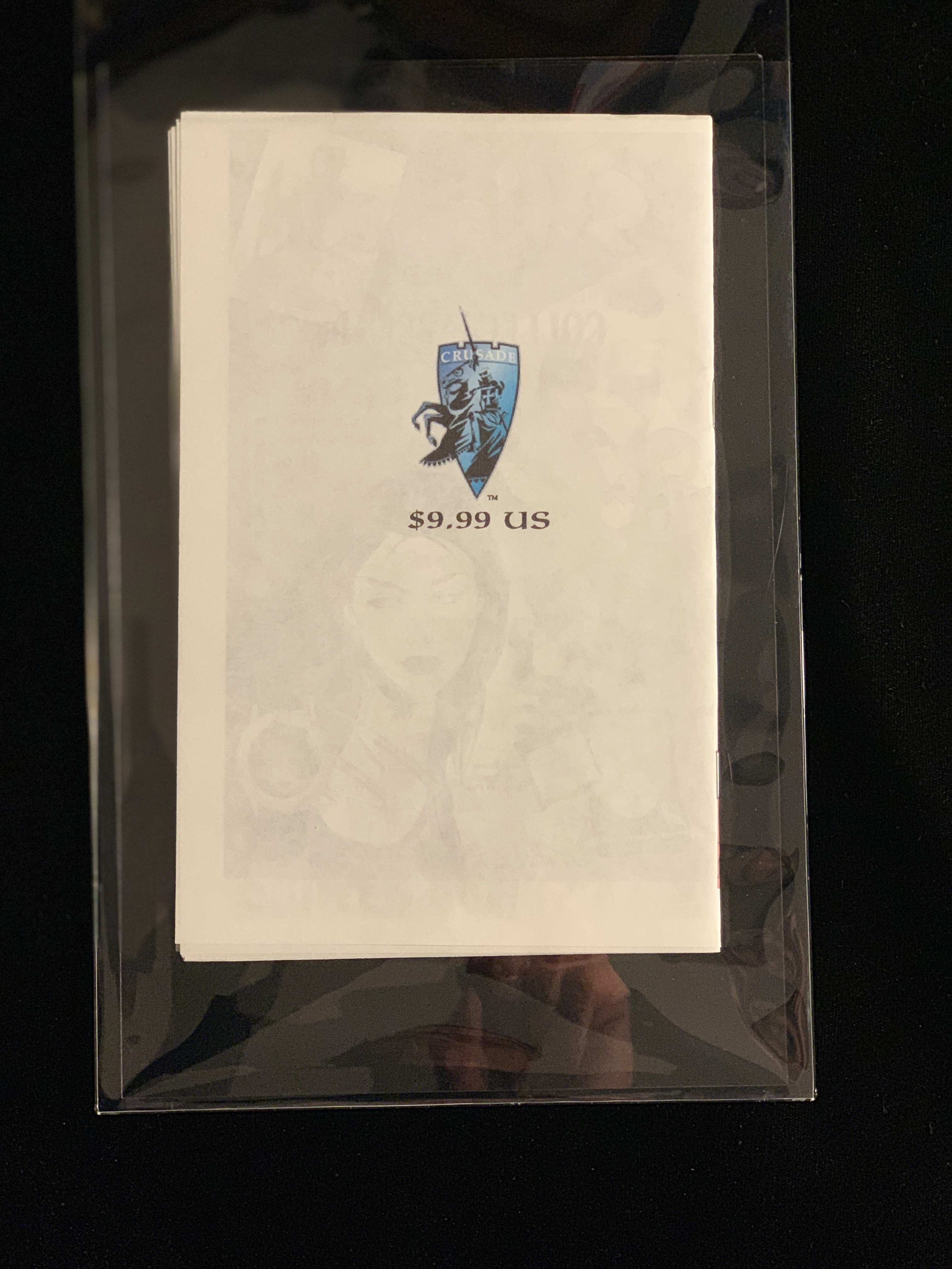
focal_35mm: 52
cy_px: 634
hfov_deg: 28.0
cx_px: 476
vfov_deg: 36.8
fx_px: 1907
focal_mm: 6
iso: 320
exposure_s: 1/60
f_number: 2.4
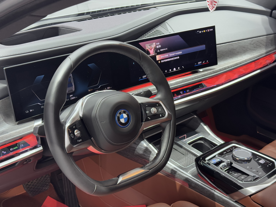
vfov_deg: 30.3
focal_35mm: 48
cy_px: 104
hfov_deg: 39.7
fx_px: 383
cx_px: 138
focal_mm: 6.76
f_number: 1.78
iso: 160
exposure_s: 1/50
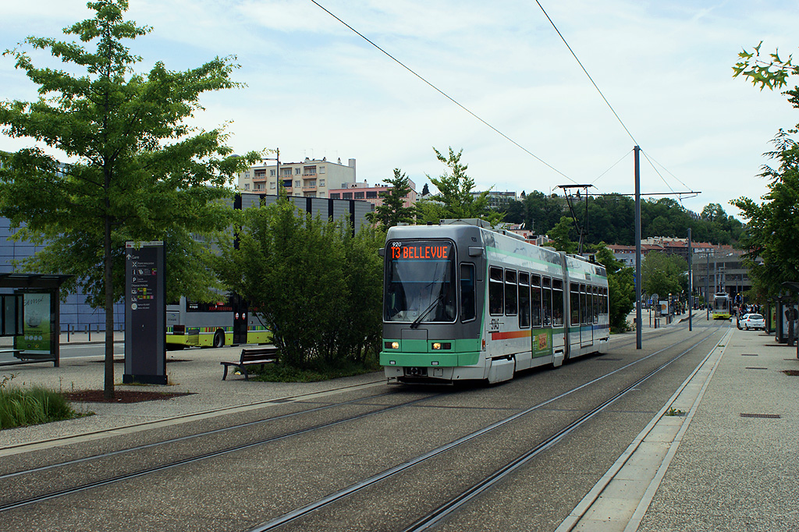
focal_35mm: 45
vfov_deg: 29.8
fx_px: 998
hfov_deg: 43.6
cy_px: 266
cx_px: 400
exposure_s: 1/500
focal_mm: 30
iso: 200
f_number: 7.1
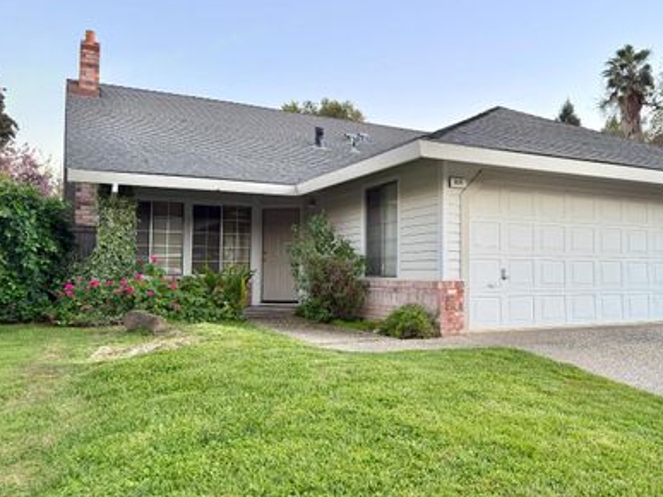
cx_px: 418
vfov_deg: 45.4
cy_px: 243
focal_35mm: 31
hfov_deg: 57.6
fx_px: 594
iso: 250
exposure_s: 1/60
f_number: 1.78
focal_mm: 6.76
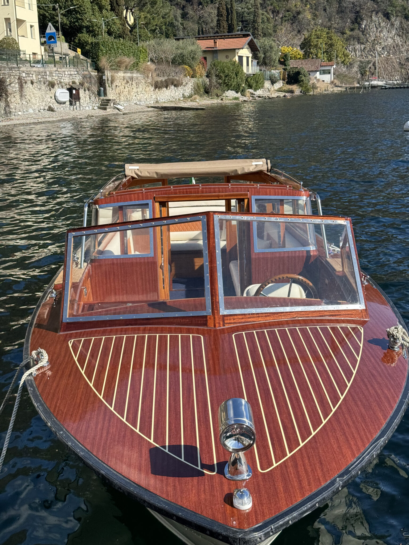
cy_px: 272
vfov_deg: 39.7
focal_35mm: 48
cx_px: 204
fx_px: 756
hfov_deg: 30.3
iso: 64
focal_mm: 6.86
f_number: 1.78
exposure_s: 1/2717
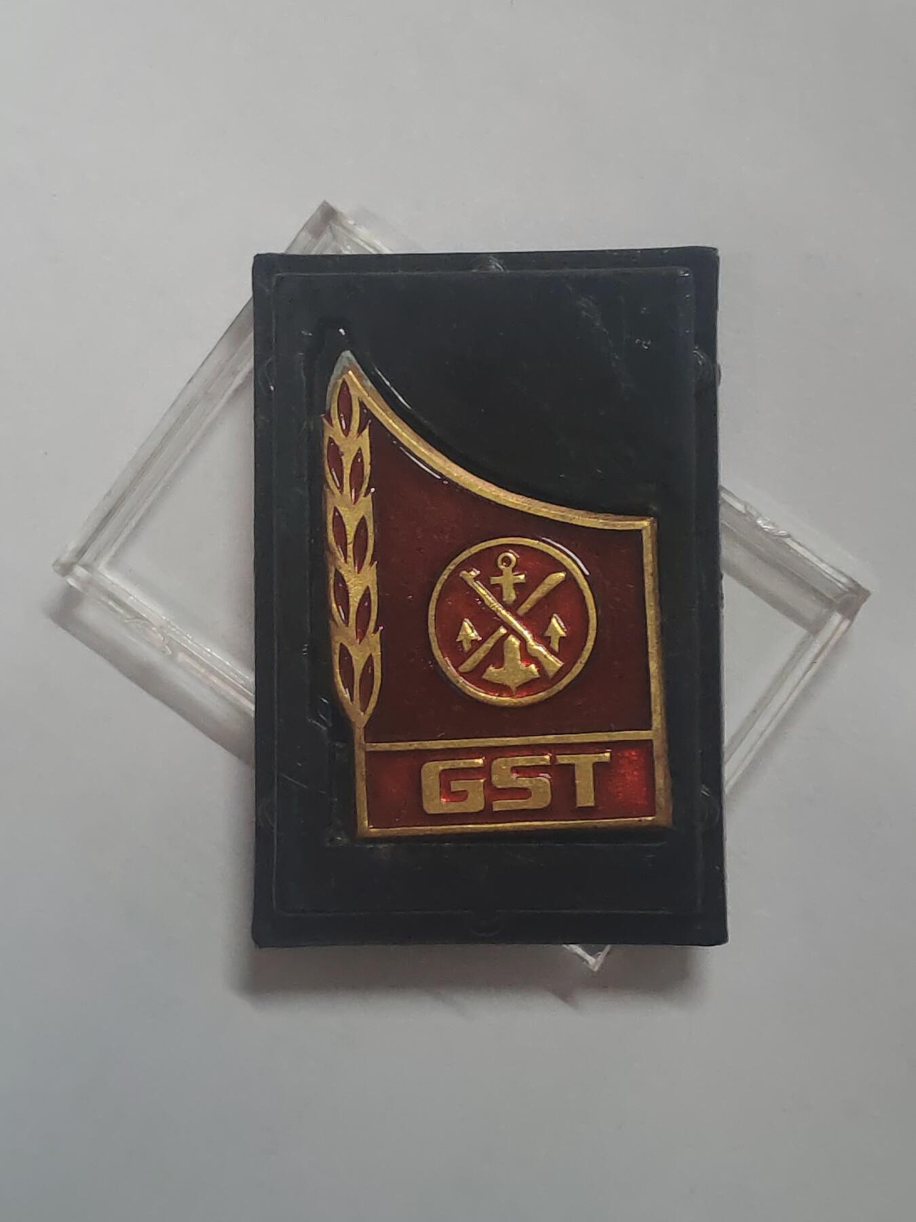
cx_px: 458
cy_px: 611
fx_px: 2399
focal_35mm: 68
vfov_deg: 28.6
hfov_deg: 21.6
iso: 500
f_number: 1.95
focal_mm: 5.52
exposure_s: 1/33
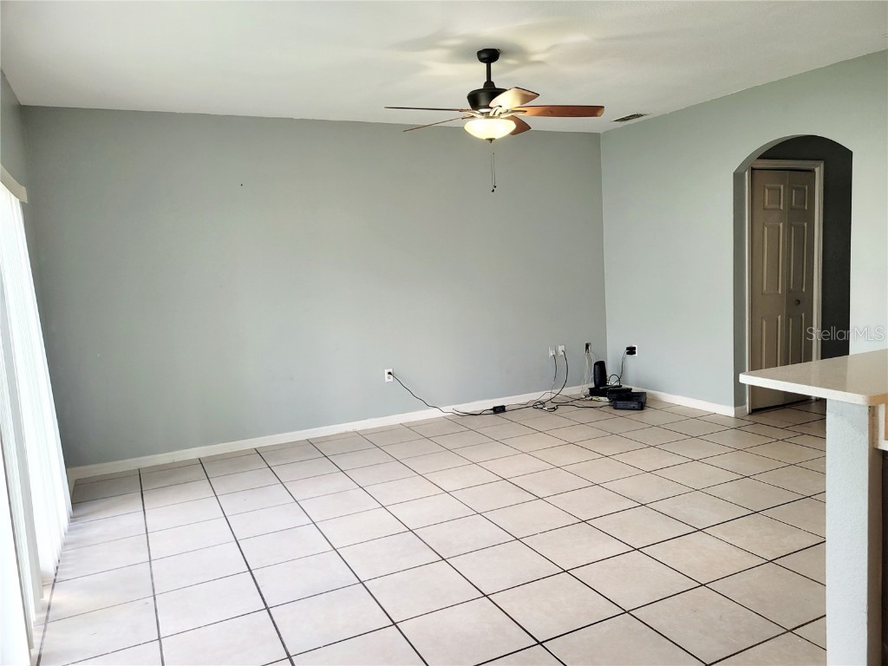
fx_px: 667
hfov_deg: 67.3
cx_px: 444
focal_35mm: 26
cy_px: 333
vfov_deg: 53.1
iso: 80
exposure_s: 1/120
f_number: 1.8
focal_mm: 5.4
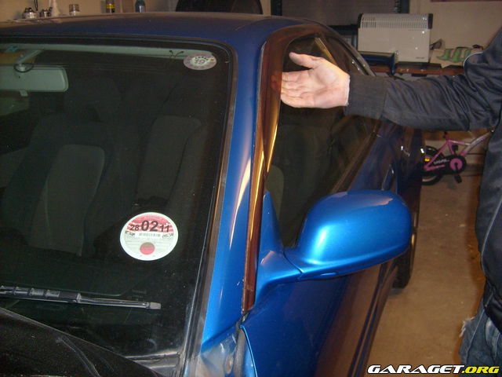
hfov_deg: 52.6
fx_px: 508
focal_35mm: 35
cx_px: 251
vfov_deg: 40.7
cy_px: 188
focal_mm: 5.8
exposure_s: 1/45
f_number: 2.8
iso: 100
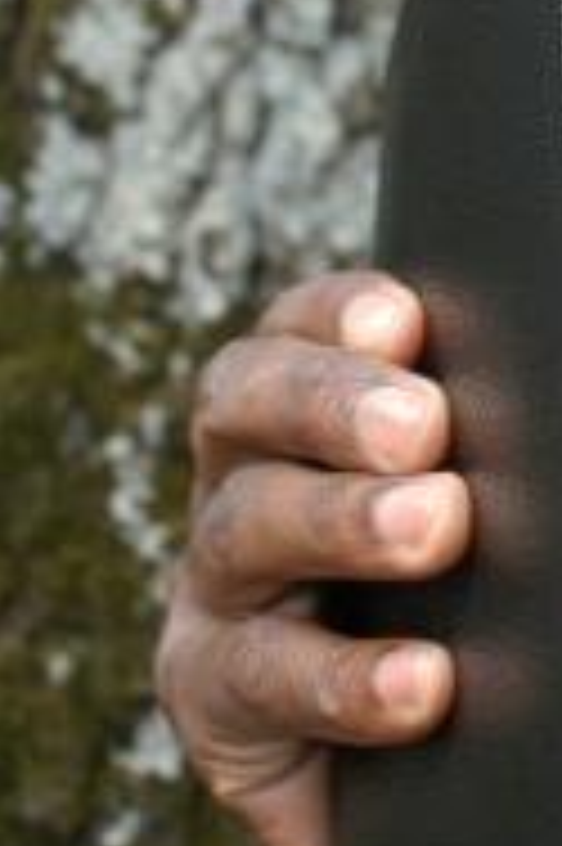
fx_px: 2346
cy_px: 40
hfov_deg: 13.3
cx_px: 665
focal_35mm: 100
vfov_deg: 19.9
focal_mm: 28
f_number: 5
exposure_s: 1/90
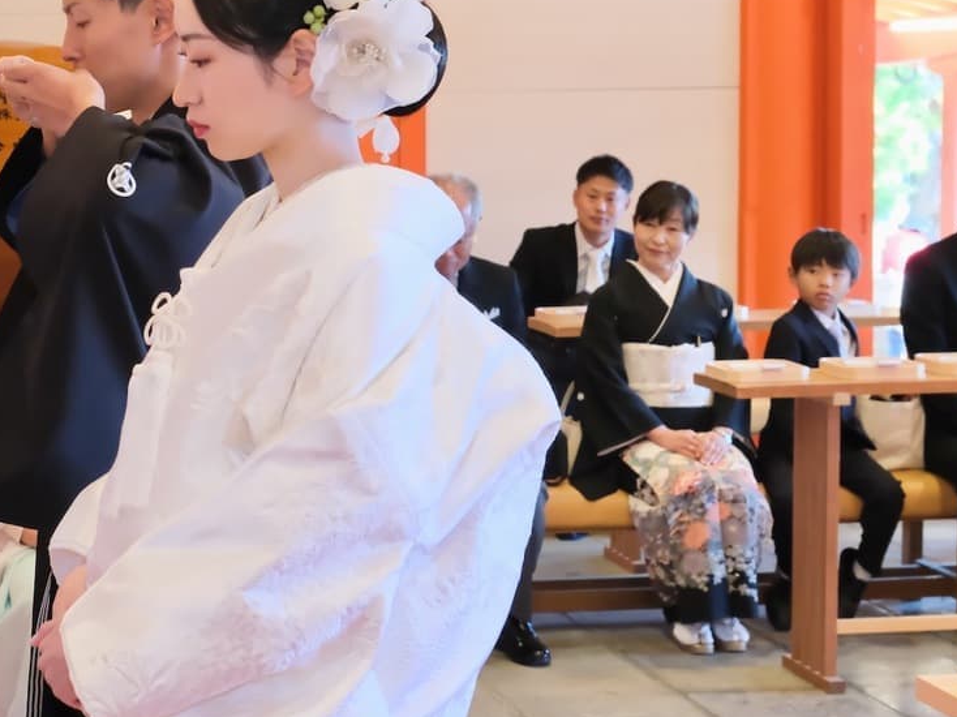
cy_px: 253
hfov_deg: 23.0
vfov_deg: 17.7
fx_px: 2294
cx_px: 96
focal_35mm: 83
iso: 3200
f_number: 5
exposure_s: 1/50
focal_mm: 29.2
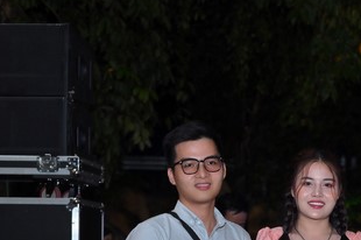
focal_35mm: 105
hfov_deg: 19.1
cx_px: 332
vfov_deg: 12.9
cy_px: 239
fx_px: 1052
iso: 800
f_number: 4.5
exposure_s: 1/200
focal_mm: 50
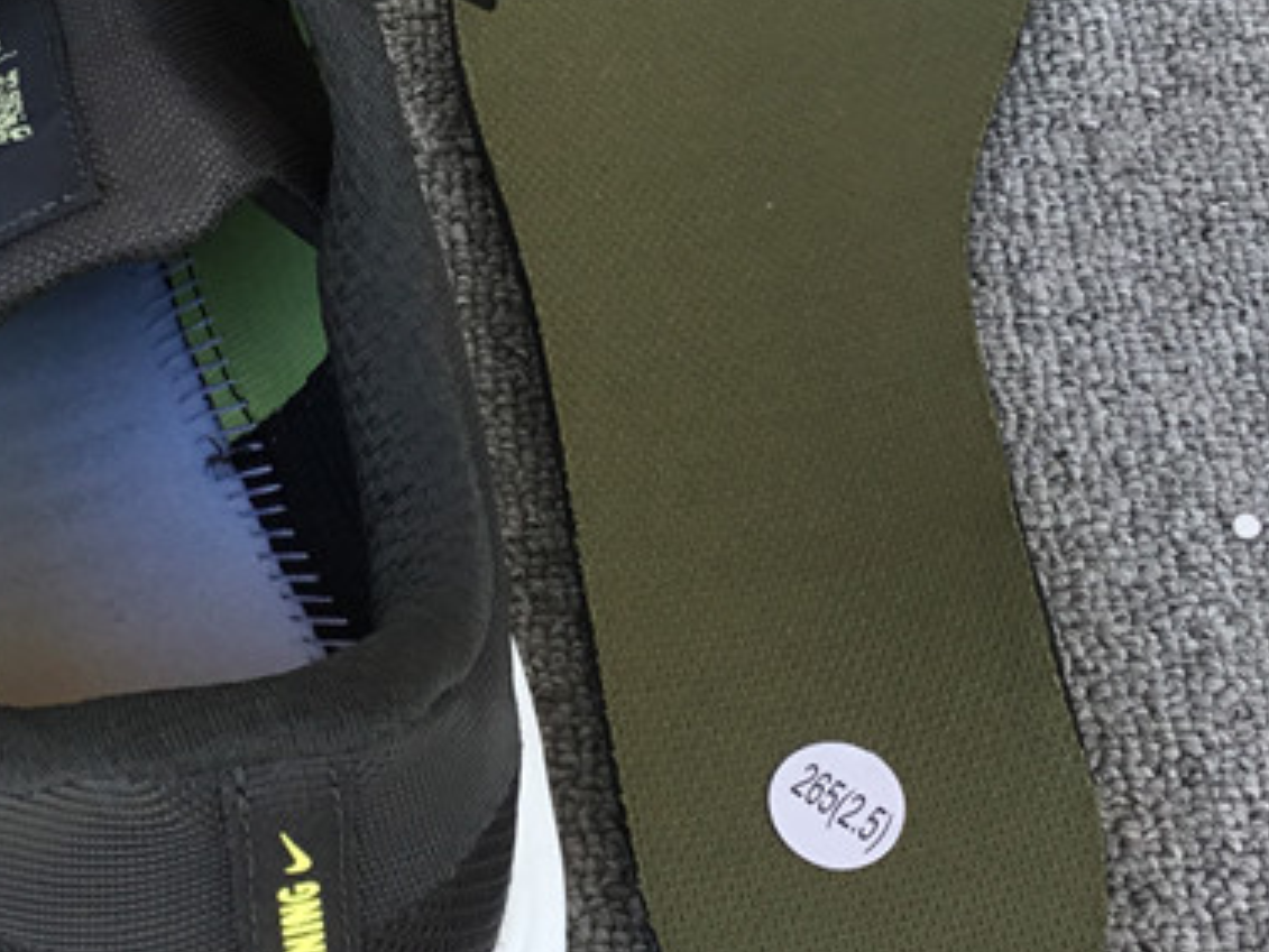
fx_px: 2714
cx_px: 390
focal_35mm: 74
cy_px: 304
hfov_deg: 26.1
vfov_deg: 19.8
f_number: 2.4
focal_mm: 3.3
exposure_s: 1/100
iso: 40
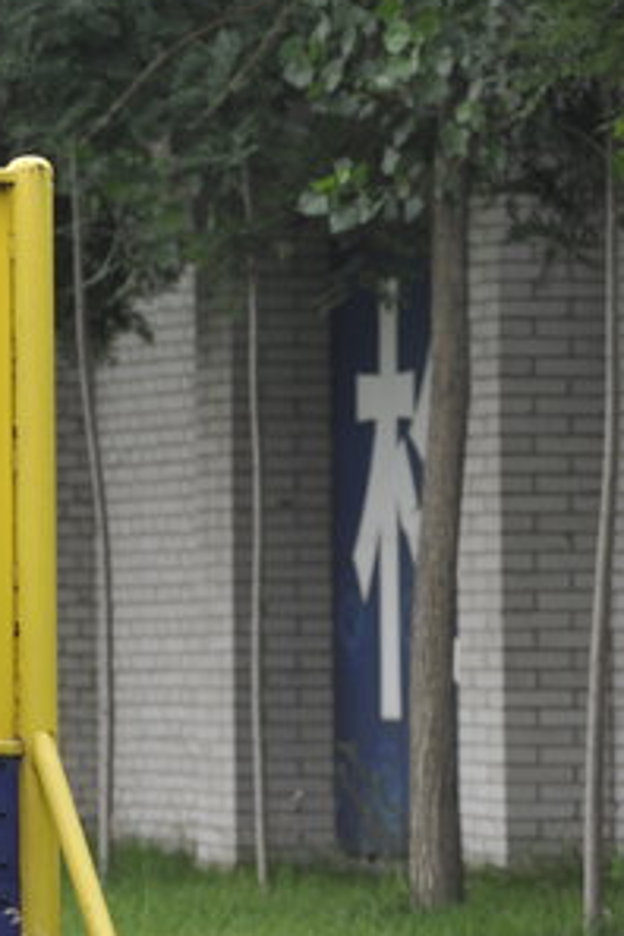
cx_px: -309
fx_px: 10243
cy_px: 509
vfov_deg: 5.2
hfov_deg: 3.5
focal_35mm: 394
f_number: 7.1
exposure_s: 1/200
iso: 800
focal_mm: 195
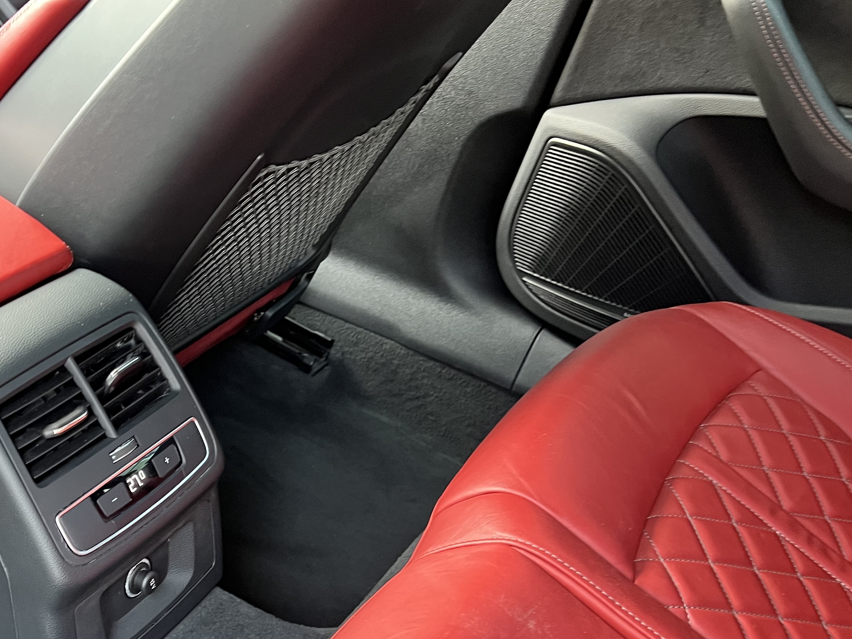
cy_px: 481
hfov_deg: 40.3
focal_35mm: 45
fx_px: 1107
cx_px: 165
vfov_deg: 31.6
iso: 250
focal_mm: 5.7
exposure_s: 1/60
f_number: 1.5
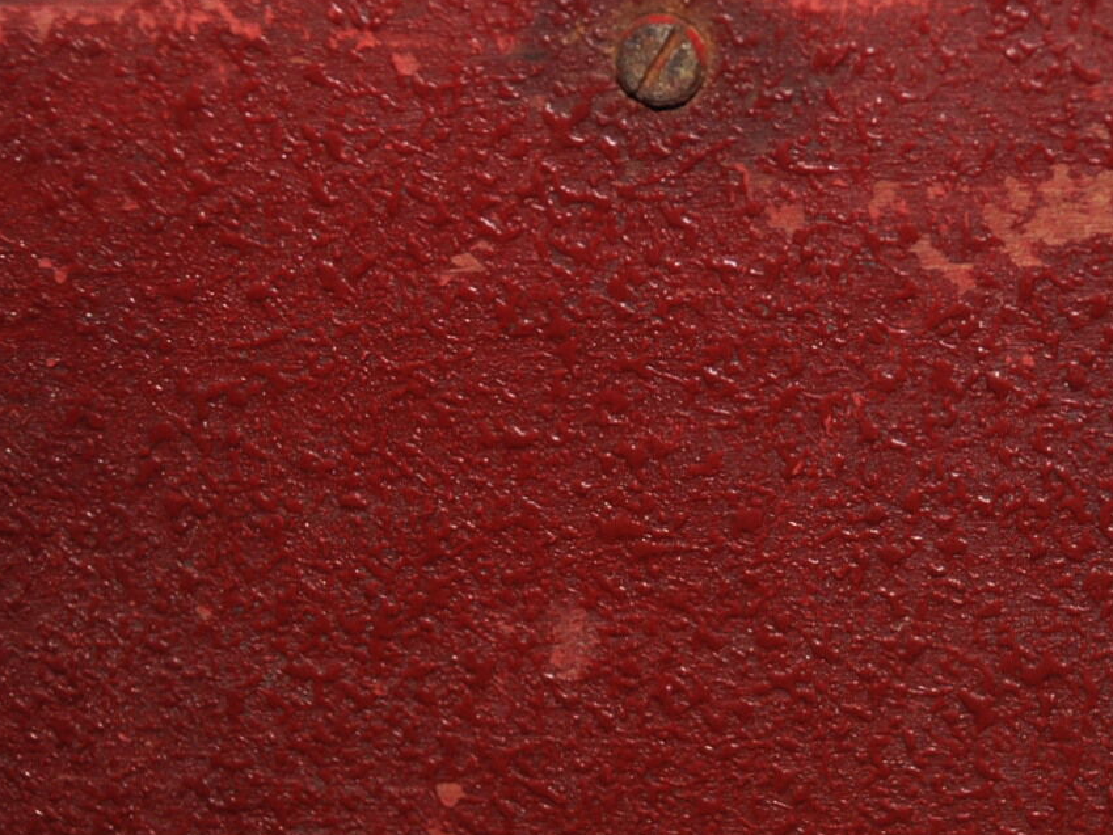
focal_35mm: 80
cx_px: 827
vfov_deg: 18.4
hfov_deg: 24.2
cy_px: 338
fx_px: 2573
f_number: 3.8
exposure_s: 1/60
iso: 280
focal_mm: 22
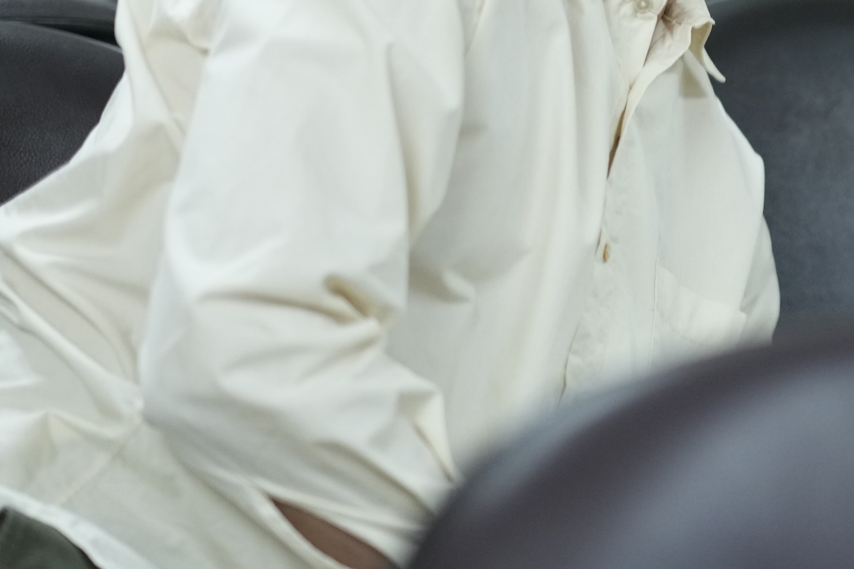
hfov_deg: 9.5
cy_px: -32
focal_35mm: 216
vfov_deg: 6.3
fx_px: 5123
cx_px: 866
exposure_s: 1/200
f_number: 1.4
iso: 1600
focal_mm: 85
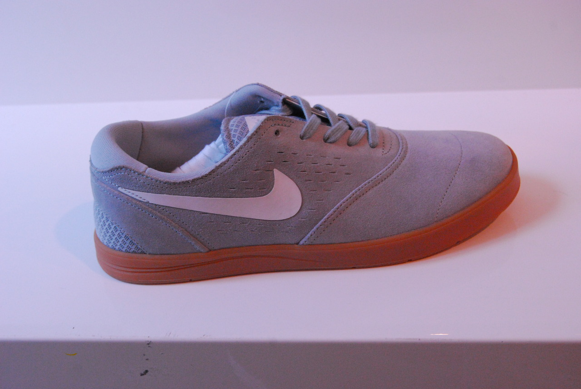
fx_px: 921
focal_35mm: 57
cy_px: 194
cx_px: 290
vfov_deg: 23.8
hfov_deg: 35.0
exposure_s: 1/250
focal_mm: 38
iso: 1600
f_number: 8
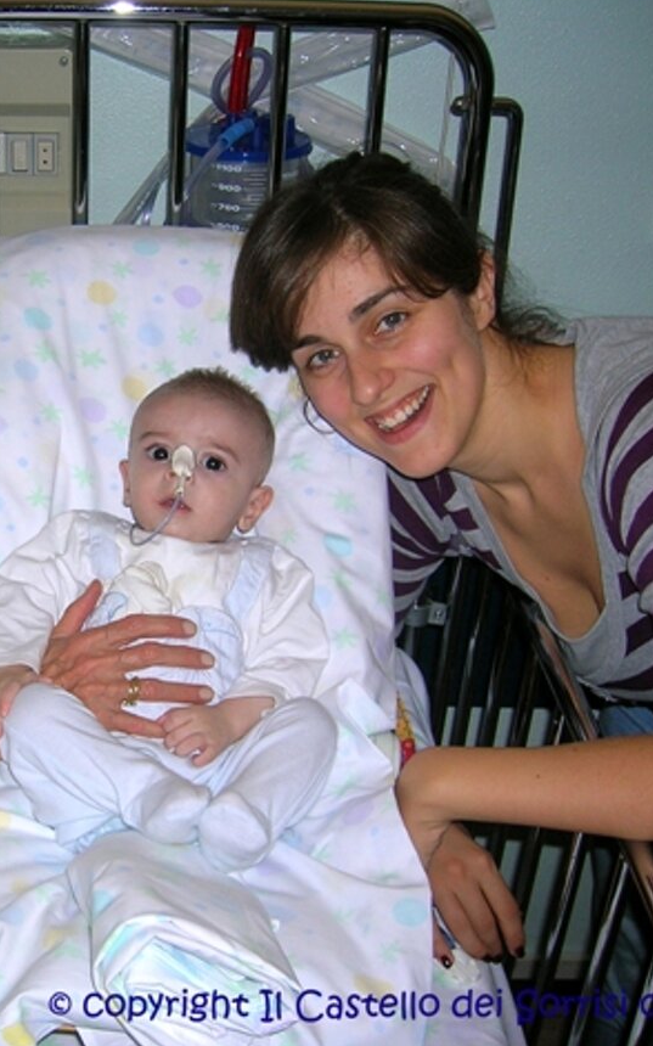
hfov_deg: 25.5
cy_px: 528
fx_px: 1396
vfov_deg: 41.1
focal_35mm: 49
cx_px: 66
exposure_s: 1/60.1
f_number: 2.9
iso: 50
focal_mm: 5.7
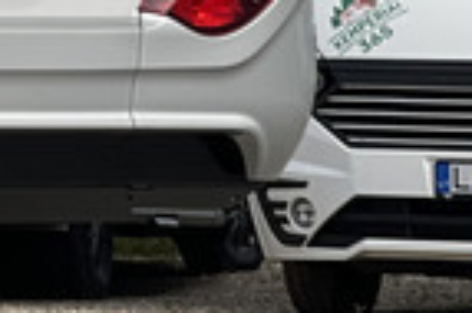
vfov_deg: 3.6
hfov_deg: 5.4
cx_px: -637
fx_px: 4872
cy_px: -435
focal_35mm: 372
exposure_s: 1/1309
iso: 32
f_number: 2.2
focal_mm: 7.5
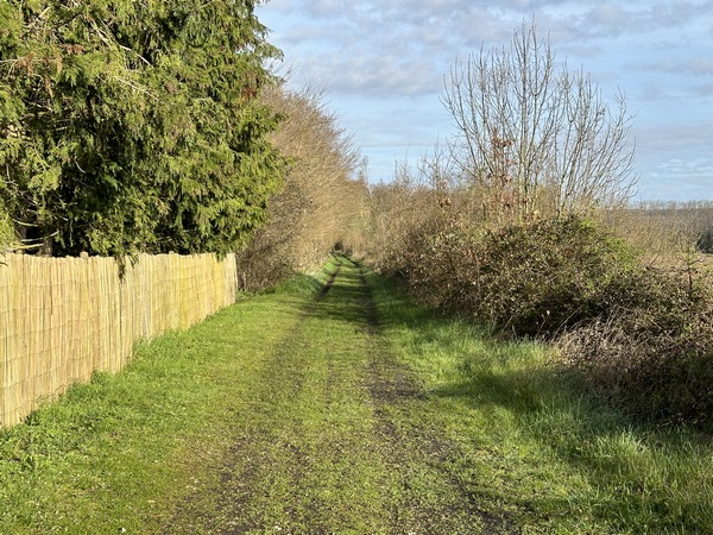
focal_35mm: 48
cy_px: 268
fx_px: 989
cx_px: 356
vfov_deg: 30.3
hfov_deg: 39.7
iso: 64
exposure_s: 1/2410
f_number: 1.78
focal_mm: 6.86
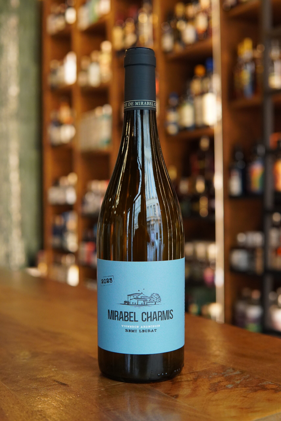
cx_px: 140
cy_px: 210
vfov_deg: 43.6
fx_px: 527
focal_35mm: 45
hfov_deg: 29.9
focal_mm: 30
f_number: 3.2
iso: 1600
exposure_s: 1/160
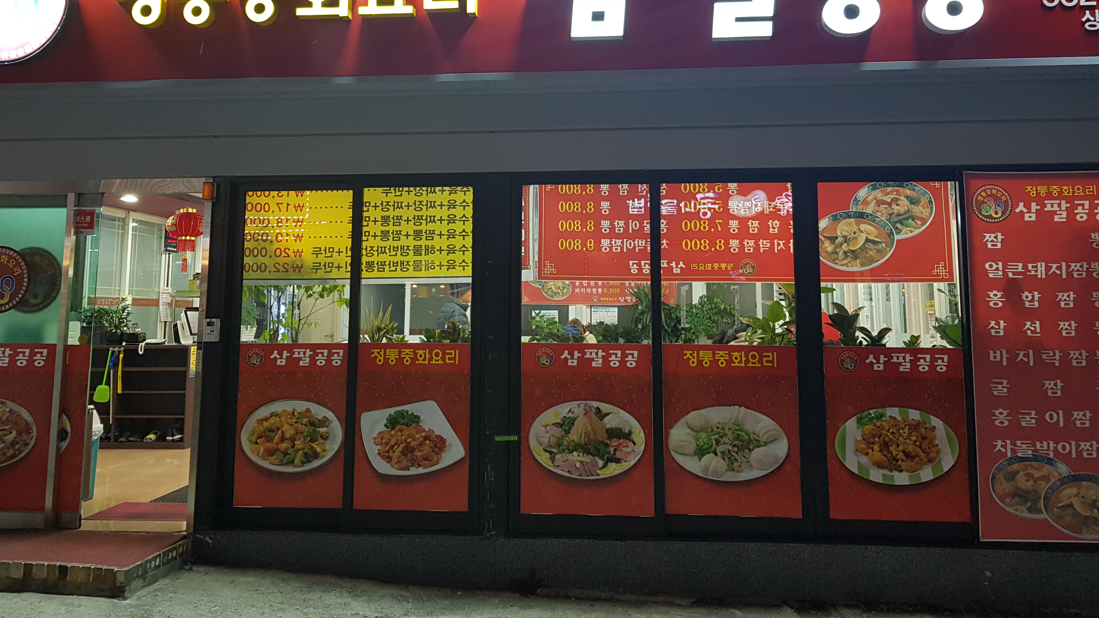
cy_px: 179
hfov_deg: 59.4
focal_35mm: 33
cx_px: 515
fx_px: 962
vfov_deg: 35.1
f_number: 1.7
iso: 125
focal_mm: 4.3
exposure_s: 1/60
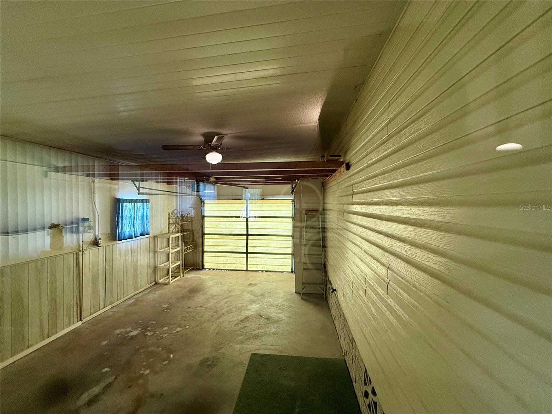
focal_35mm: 14
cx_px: 276
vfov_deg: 85.7
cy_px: 207
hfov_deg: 102.1
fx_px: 223
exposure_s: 1/60
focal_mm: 2.22
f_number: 2.2
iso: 250
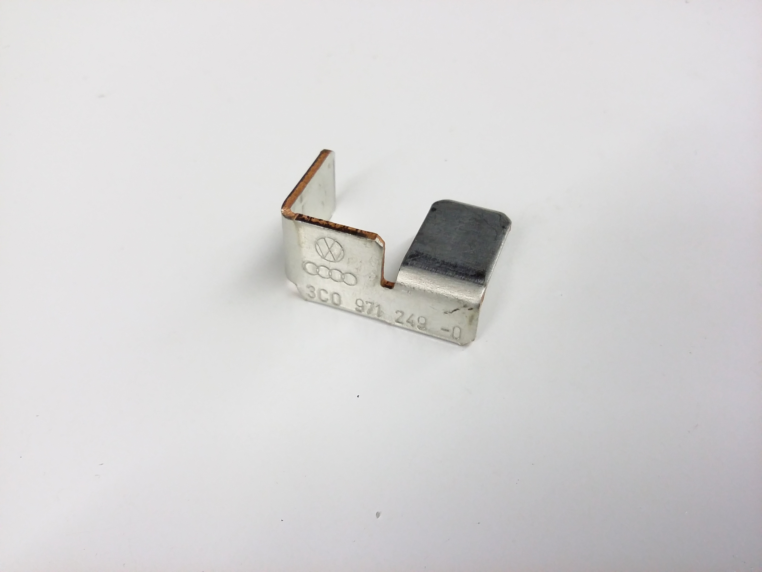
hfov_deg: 56.8
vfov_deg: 44.2
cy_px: 286
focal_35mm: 32
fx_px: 704
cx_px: 381
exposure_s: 1/17
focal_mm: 3.4
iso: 160
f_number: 2.4
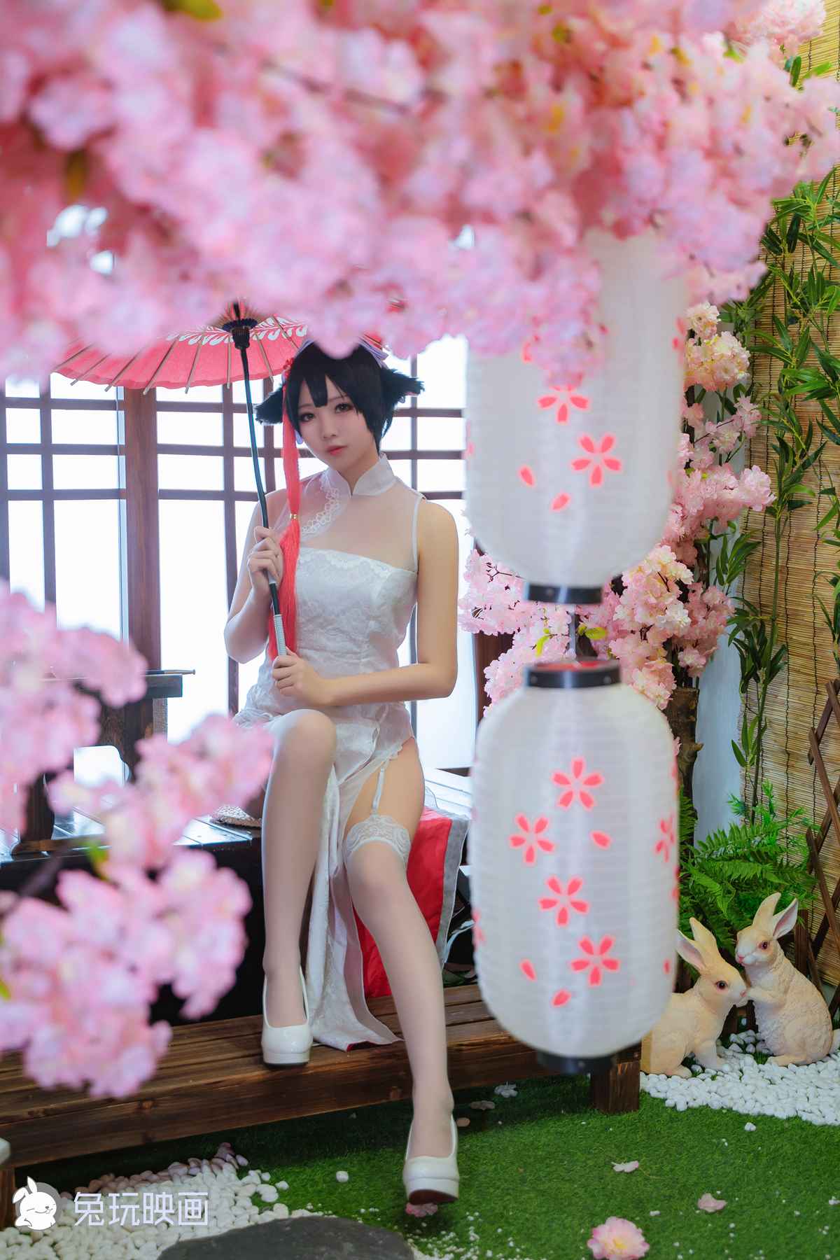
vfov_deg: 38.9
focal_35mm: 51
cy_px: 630
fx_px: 1785
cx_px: 420
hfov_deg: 26.5
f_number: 2.8
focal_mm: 51
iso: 640
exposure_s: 1/20
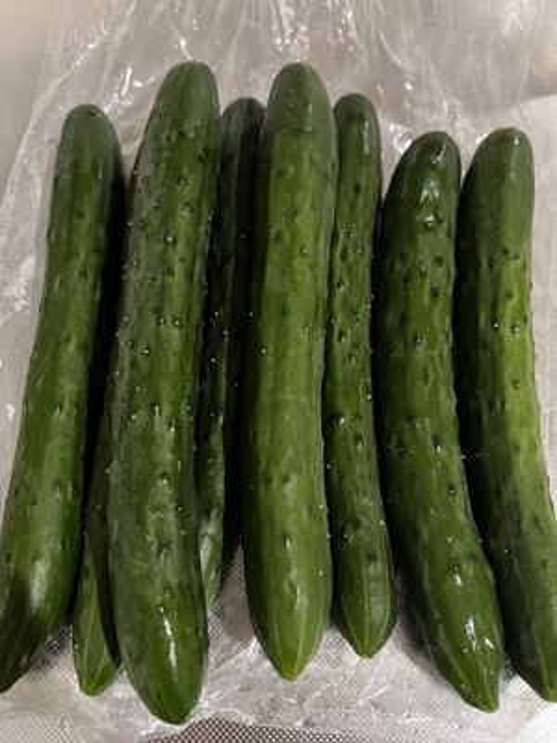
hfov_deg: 53.1
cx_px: 278
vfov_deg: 67.3
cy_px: 372
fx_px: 558
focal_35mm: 26
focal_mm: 5.7
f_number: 1.5
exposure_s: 1/30
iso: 640
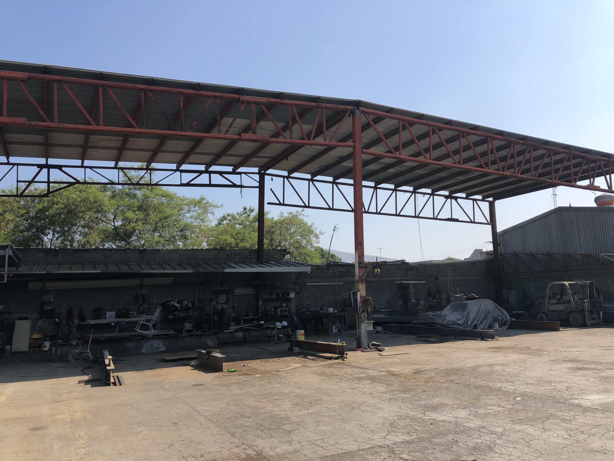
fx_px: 497
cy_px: 230
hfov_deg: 63.4
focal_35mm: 28
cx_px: 307
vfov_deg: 49.7
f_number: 1.8
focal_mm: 3.99
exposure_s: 1/1517
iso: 20
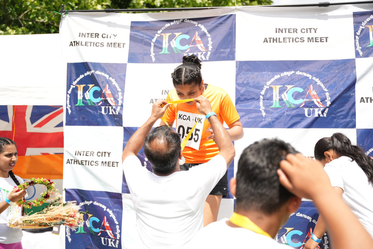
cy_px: 124
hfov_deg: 52.6
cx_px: 186
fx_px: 377
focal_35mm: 36
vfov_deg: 36.5
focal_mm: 36.4
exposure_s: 1/2500
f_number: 2.8
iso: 250
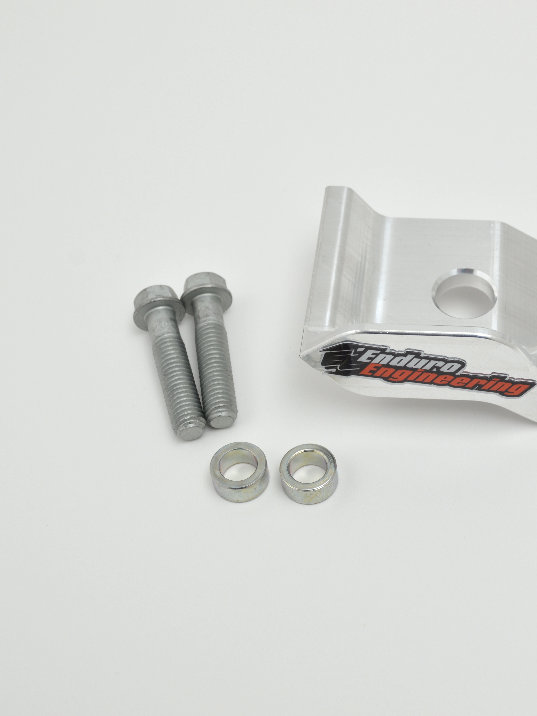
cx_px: 448
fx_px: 1179
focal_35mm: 57
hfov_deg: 25.1
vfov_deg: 33.8
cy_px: 356
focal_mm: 26
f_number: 8
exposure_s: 1/5
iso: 100
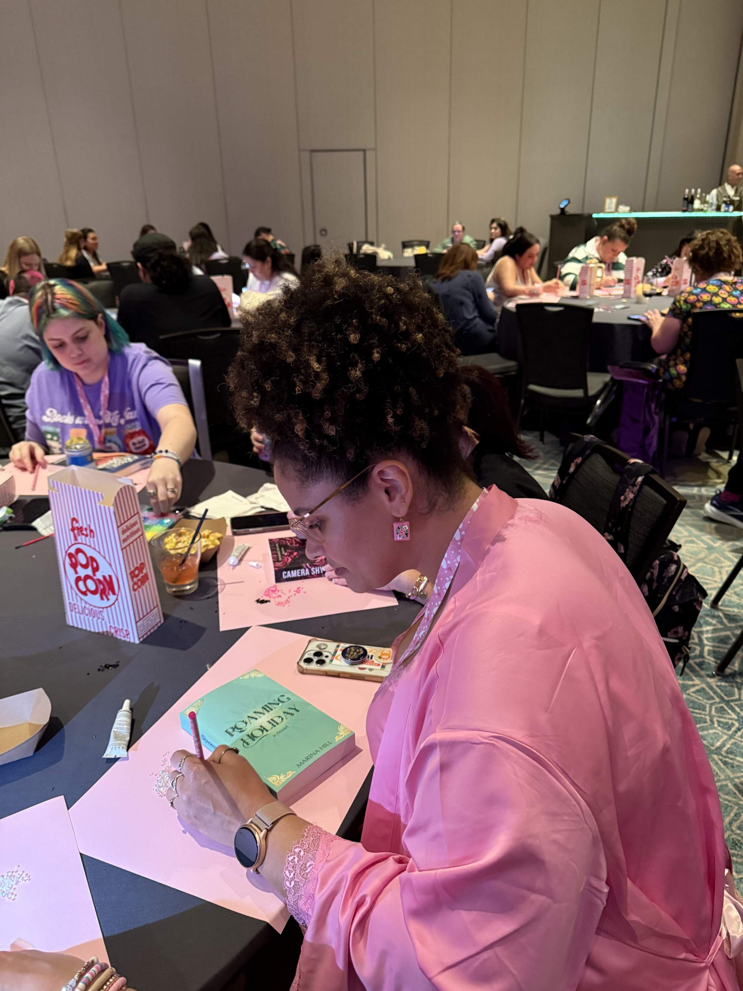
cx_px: 372
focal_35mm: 24
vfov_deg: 71.6
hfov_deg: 56.8
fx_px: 687
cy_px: 496
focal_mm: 6.76
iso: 800
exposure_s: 1/39
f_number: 1.78
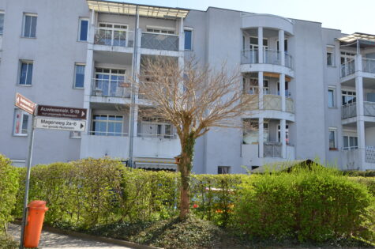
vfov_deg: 39.8
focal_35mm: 33
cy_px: 124
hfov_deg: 57.3
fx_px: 343
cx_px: 188
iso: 640
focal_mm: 22
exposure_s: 1/400
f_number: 10
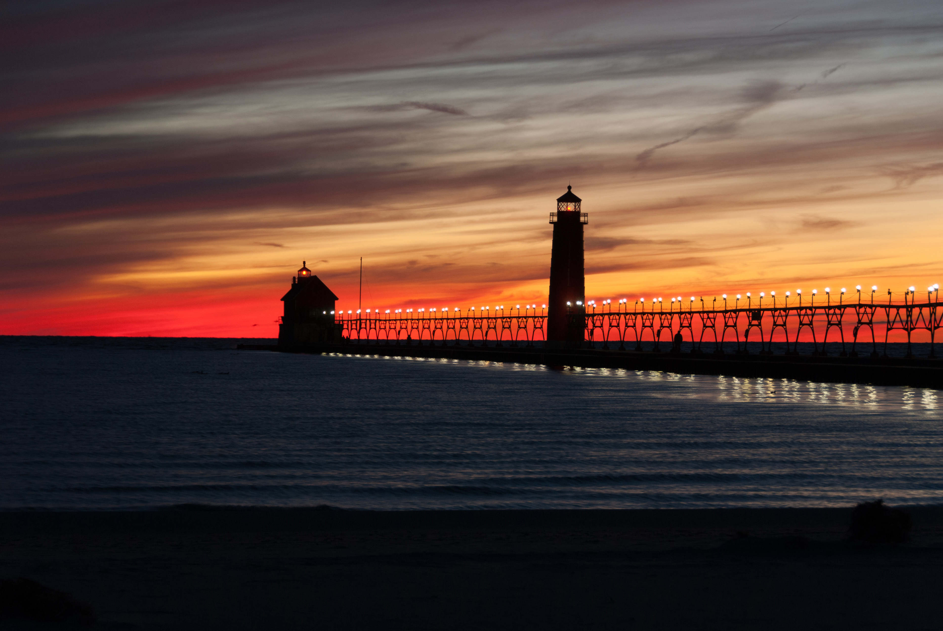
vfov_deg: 13.1
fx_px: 2754
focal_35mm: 105
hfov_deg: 19.4
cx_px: 472
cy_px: 316
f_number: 5.6
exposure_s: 1/5
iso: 200
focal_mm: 70
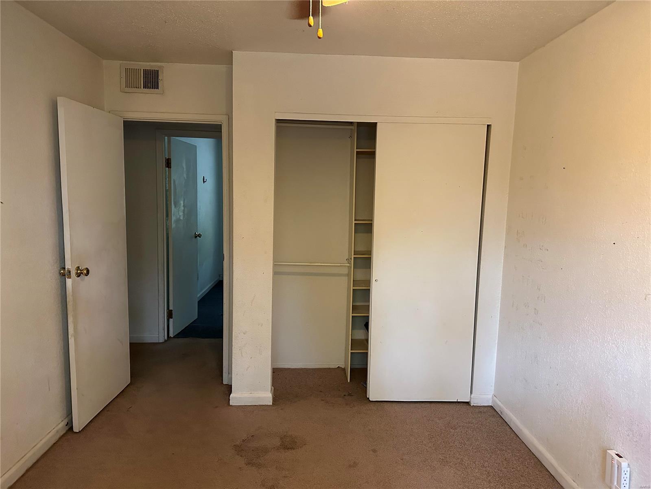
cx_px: 326
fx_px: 451
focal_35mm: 24
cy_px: 244
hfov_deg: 71.6
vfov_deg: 56.8
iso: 800
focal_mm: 6.86
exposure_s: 1/60
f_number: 1.78
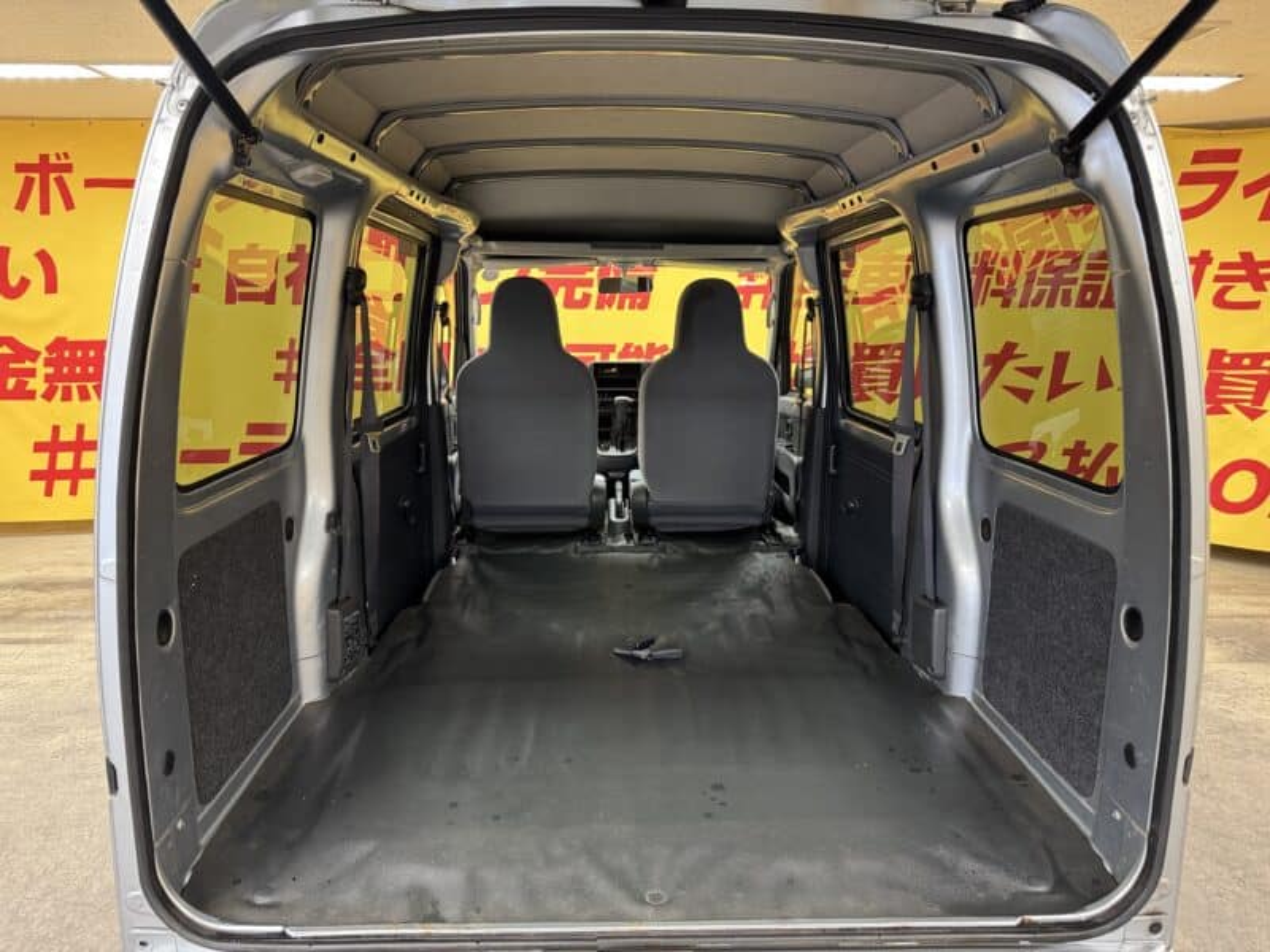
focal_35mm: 24
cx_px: 635
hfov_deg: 71.6
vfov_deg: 56.8
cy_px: 476
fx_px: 881
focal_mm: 6.76
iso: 320
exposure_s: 1/50
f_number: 1.78
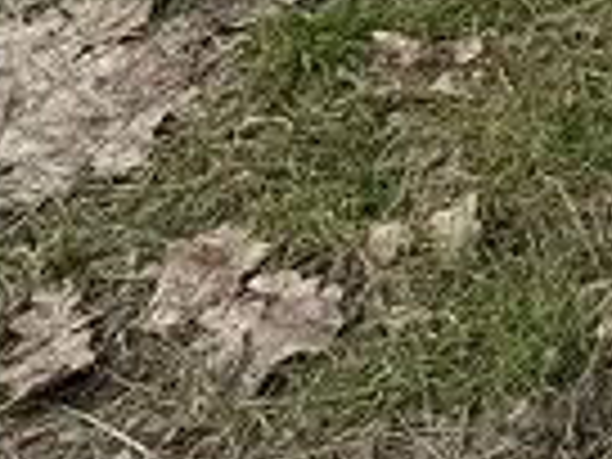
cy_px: -1030
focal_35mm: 177
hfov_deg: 8.4
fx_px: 3129
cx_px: 2110
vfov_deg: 7.2
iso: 80
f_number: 1.78
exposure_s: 1/4049
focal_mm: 6.86
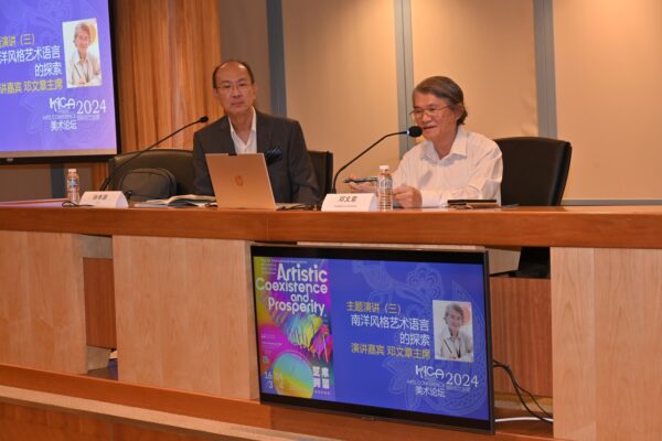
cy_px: 220
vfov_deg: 19.2
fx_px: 1306
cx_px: 331
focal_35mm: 71
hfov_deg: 28.5
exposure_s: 1/60
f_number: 8
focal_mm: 71
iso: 800
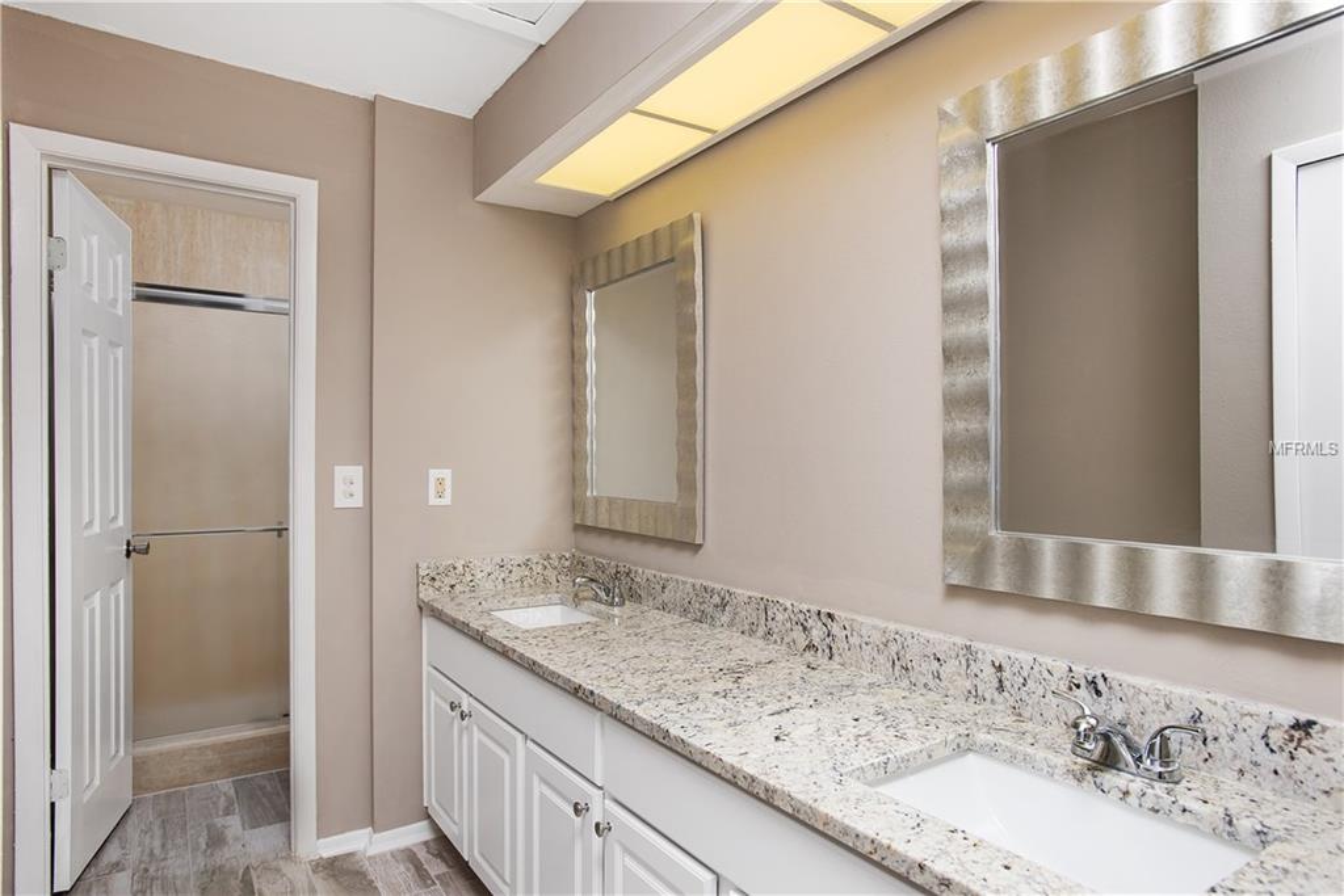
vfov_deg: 61.9
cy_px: 448
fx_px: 747
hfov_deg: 84.0
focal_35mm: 20
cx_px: 672
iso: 400
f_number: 8
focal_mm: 20
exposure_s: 1/200
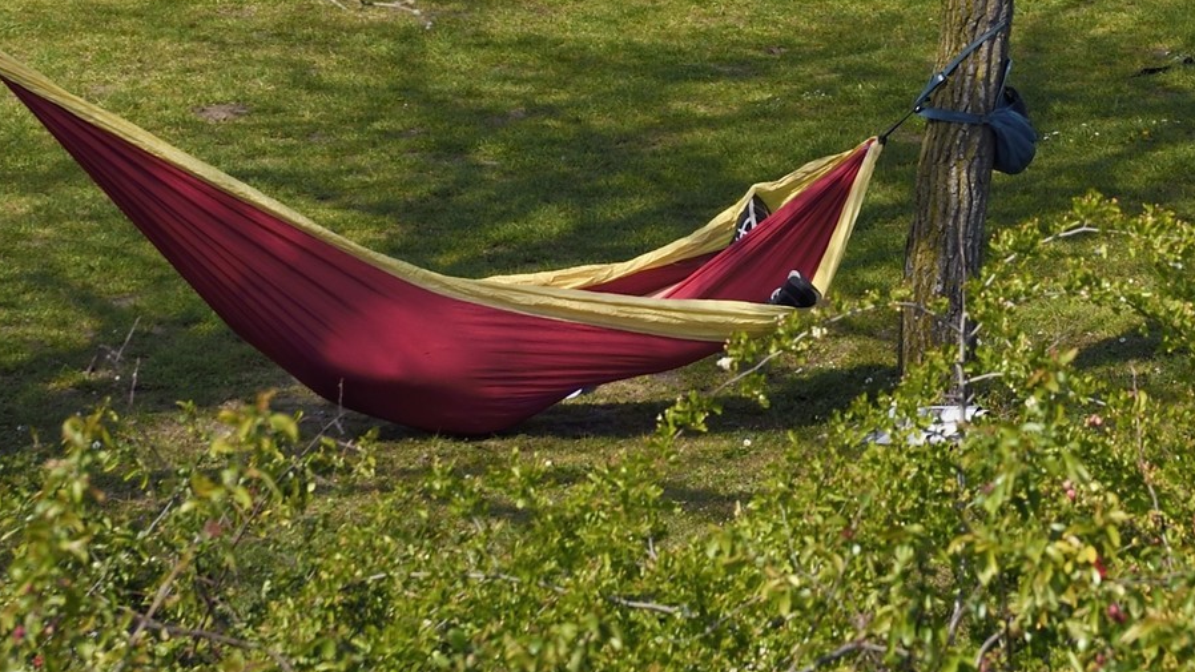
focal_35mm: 196
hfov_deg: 11.0
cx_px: 878
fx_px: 6210
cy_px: -681
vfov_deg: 6.0
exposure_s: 1/250
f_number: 11
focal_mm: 70
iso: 200
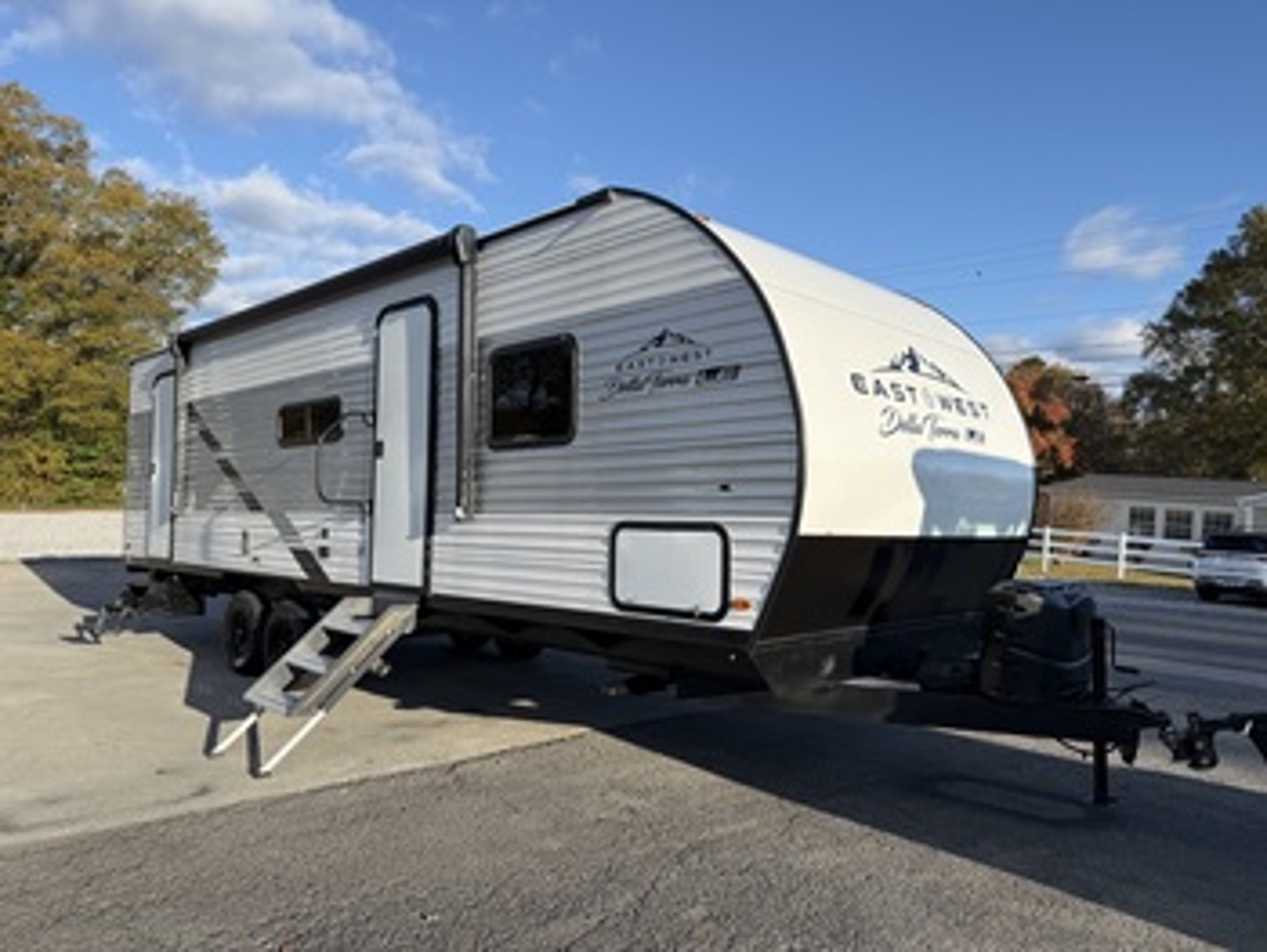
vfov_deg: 56.9
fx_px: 879
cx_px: 634
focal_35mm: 24
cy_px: 476
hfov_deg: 71.6
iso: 80
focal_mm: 6.76
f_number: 1.78
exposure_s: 1/3425
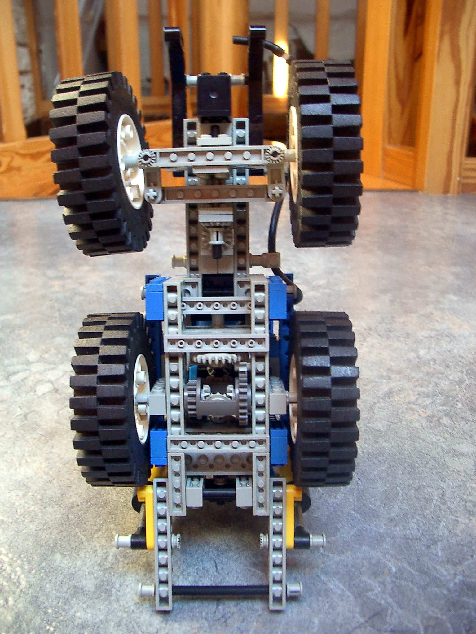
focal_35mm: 35
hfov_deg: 40.7
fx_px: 642
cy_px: 317
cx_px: 238
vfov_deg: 52.6
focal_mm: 5.8
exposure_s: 1/25
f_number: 2.6
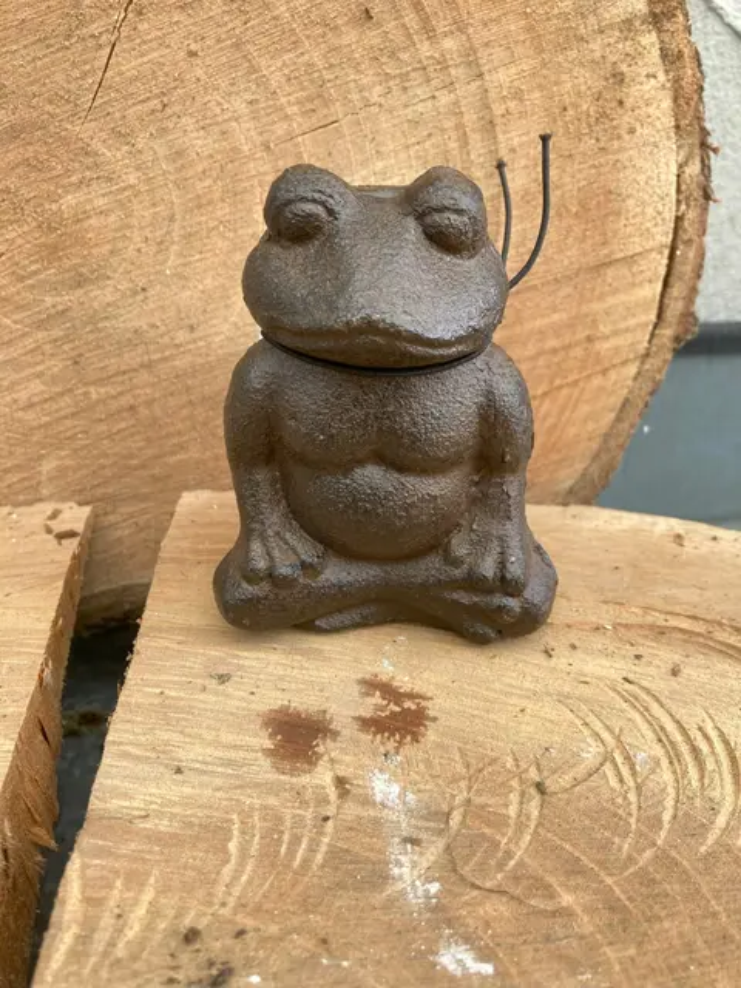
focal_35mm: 28
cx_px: 370
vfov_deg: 63.4
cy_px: 494
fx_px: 799
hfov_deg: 49.7
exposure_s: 1/121
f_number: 1.8
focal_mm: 3.99
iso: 50
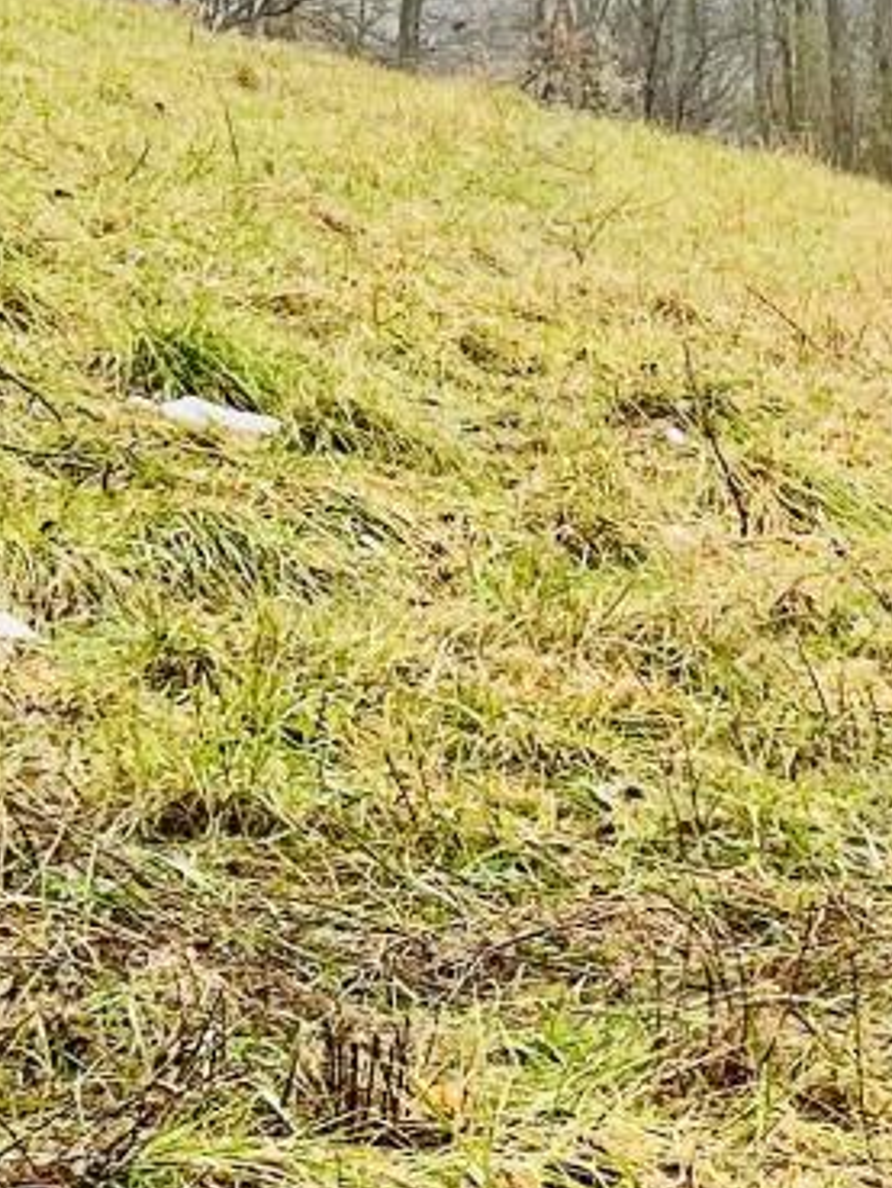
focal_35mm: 141
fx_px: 4842
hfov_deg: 10.0
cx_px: 1617
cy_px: 918
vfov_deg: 13.9
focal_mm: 5.7
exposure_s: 1/153
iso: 40
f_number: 1.5
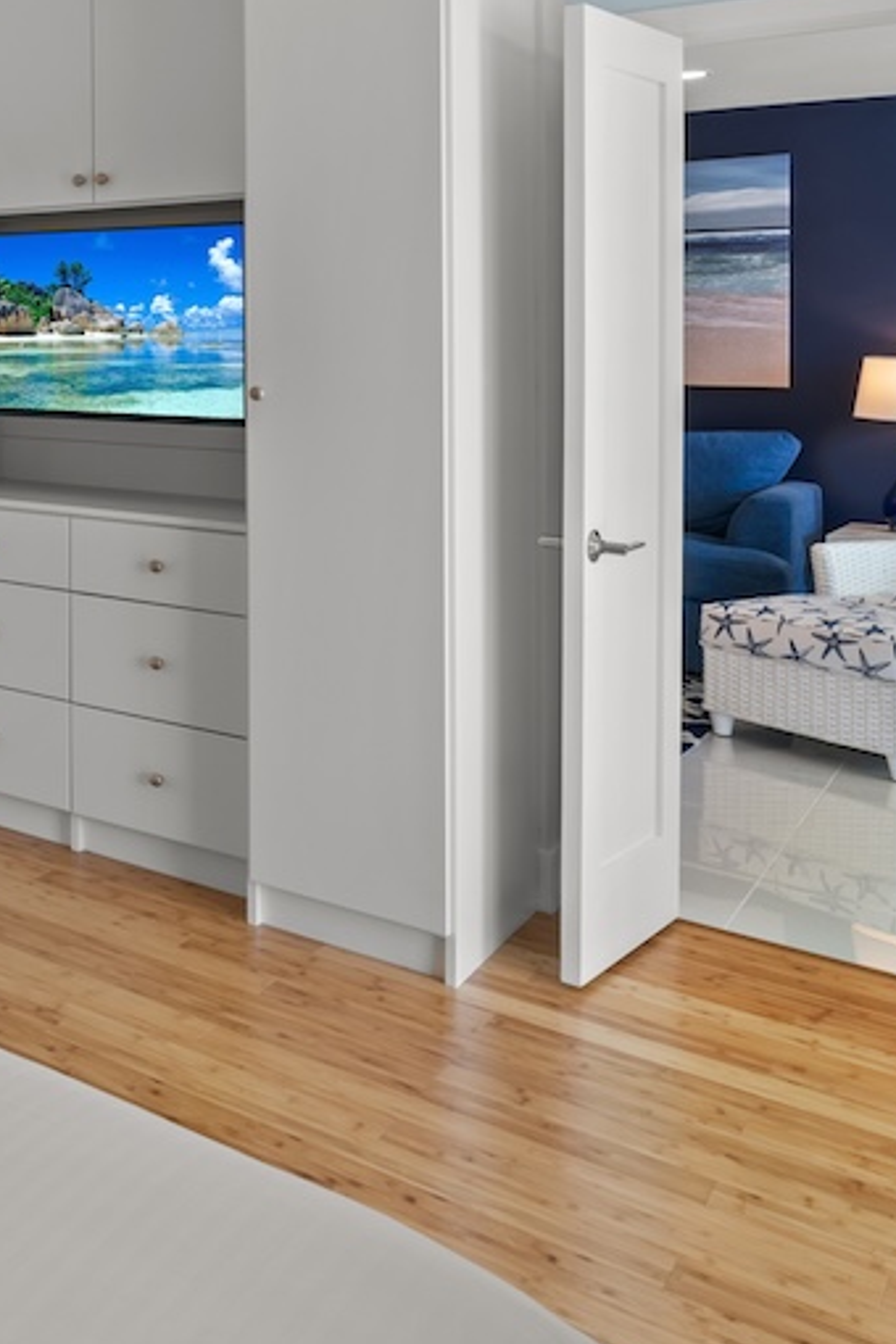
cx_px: -464
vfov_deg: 51.7
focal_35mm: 36
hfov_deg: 26.3
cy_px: 402
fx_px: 1344
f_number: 10
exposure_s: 1/2
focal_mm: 12
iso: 160
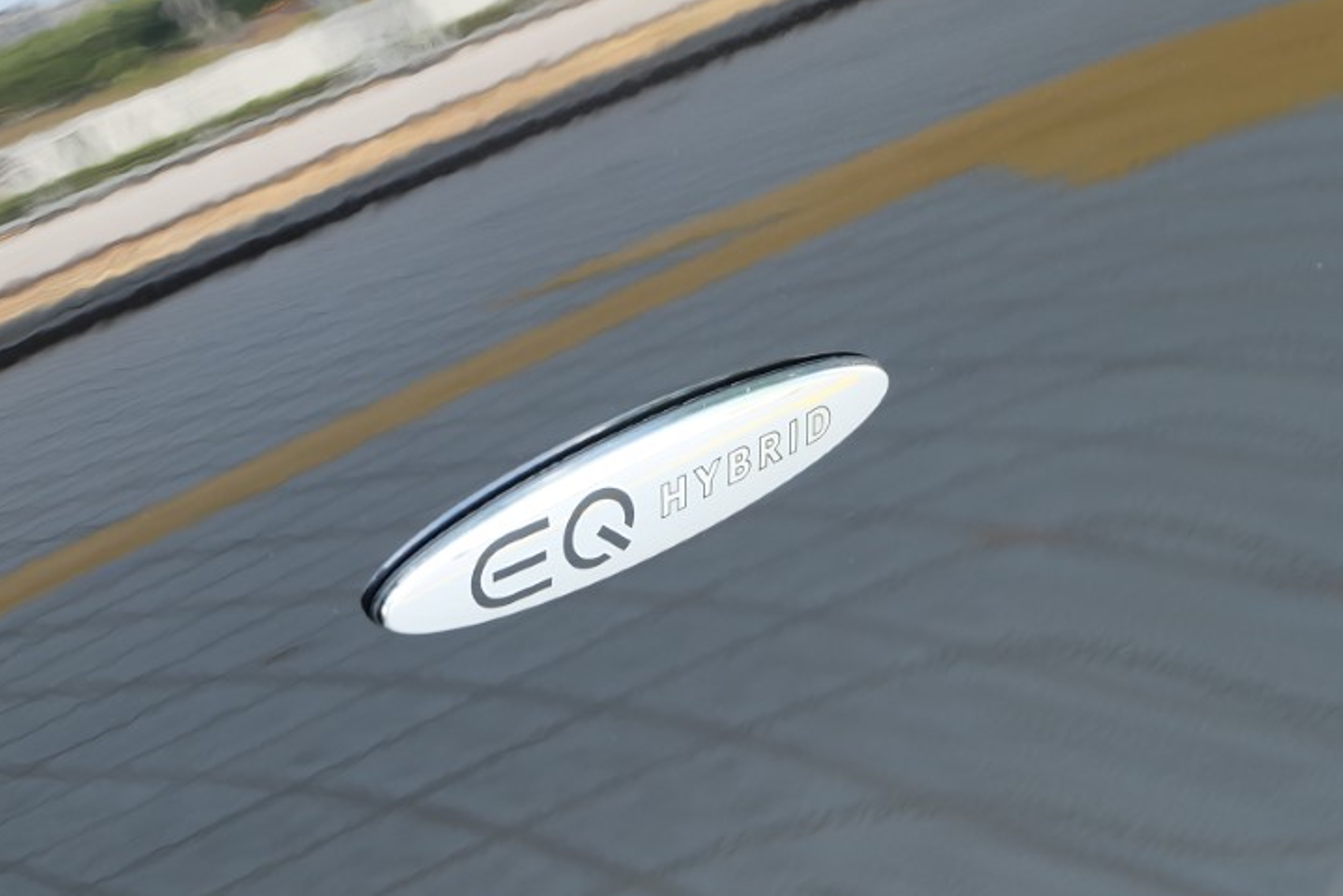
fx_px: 3992
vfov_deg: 12.8
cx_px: 589
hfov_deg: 19.1
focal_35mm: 107
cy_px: 532
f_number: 5.6
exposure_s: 1/45
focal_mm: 50
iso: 400
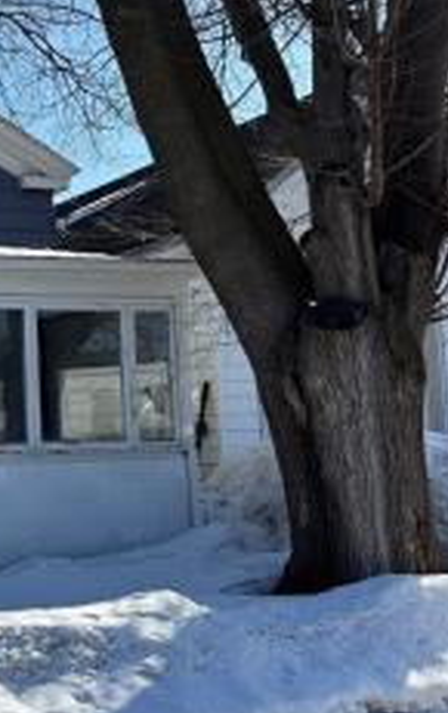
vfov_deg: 45.2
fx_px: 857
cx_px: -151
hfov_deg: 25.0
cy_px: 349
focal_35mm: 44
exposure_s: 1/3145
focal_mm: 6.76
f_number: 1.78
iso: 80
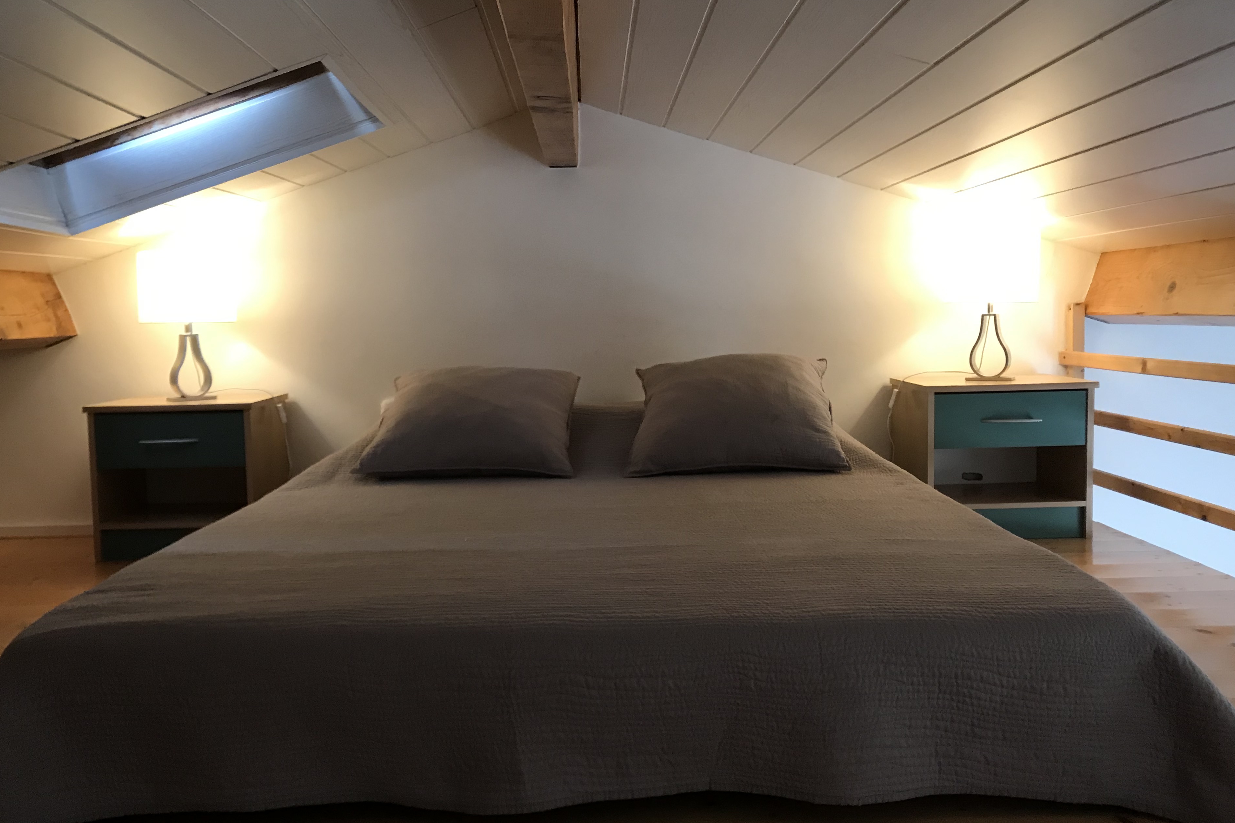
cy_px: 396
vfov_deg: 42.3
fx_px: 1063
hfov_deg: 60.2
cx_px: 582
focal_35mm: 31
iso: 64
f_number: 1.8
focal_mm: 3.99
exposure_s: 1/17
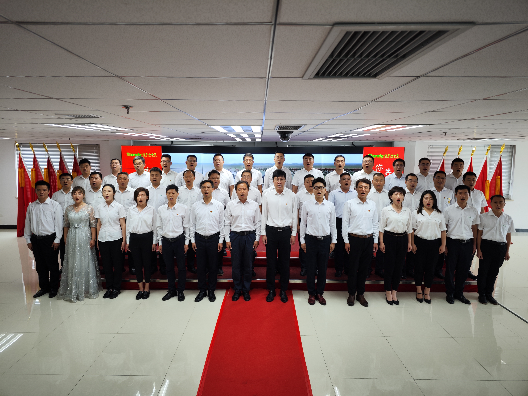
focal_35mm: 23
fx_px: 351
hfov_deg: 73.9
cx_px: 264
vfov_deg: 58.9
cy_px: 198
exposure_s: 1/100
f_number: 1.9
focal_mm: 8.7
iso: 119
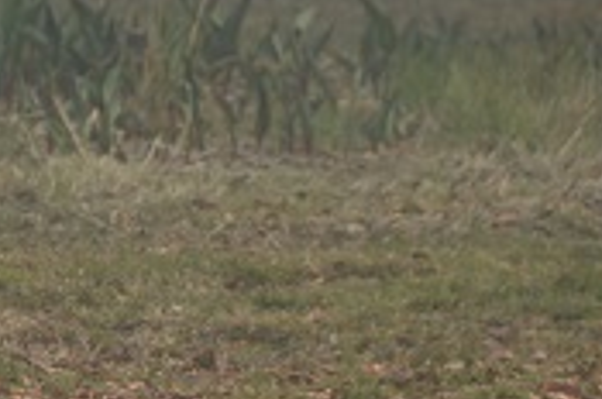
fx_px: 14321
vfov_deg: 1.6
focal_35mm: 858
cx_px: -151
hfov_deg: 2.4
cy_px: 342
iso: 100
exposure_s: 1/200
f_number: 8
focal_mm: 200
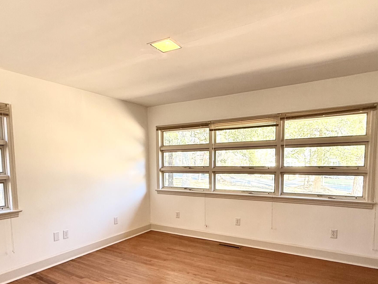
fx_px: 262
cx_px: 173
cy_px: 185
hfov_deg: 71.5
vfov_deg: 55.8
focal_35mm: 24
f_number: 2.2
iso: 80
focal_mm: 2.22
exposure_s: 1/99
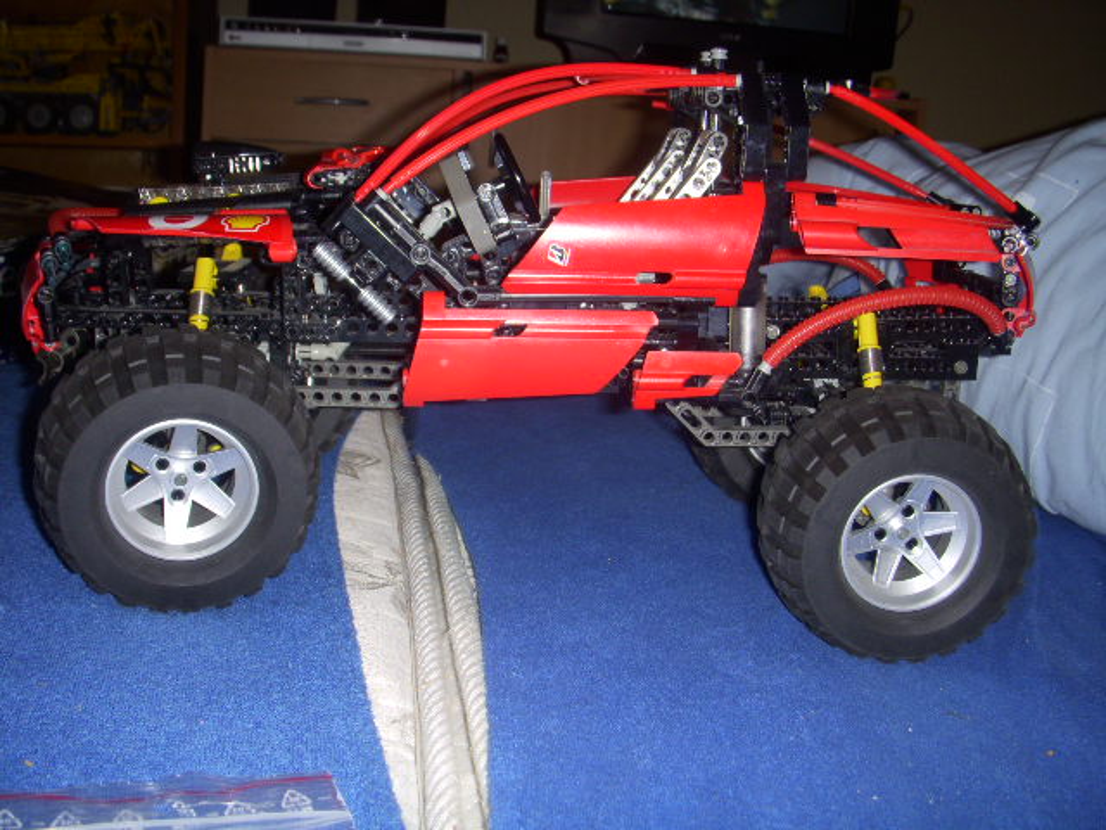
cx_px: 553
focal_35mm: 38
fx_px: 1214
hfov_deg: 49.0
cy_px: 415
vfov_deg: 37.7
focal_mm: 6.3
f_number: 3.3
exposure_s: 1/30
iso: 100
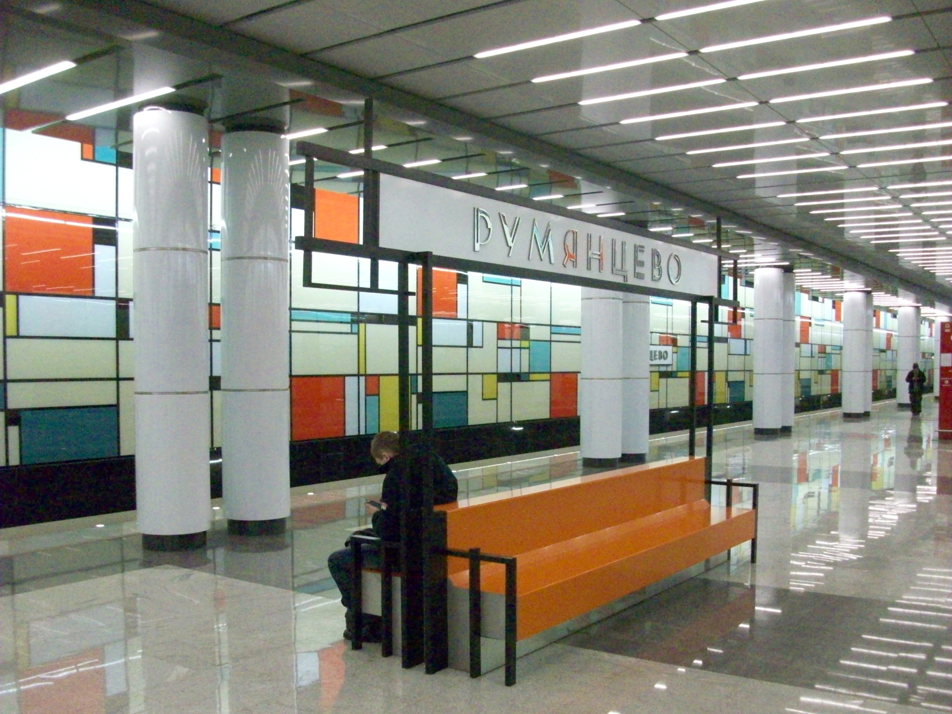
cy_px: 357
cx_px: 476
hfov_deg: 54.0
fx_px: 935
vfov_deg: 41.8
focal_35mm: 34
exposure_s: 1/139
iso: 800
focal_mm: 5.7
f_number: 2.8
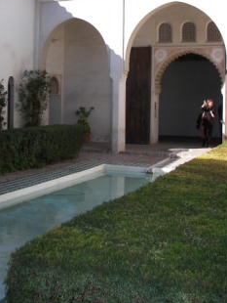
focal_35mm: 52
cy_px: 94
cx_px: 100
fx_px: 454
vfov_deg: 36.3
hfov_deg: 28.0
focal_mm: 6
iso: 50
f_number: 2.8
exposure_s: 1/640
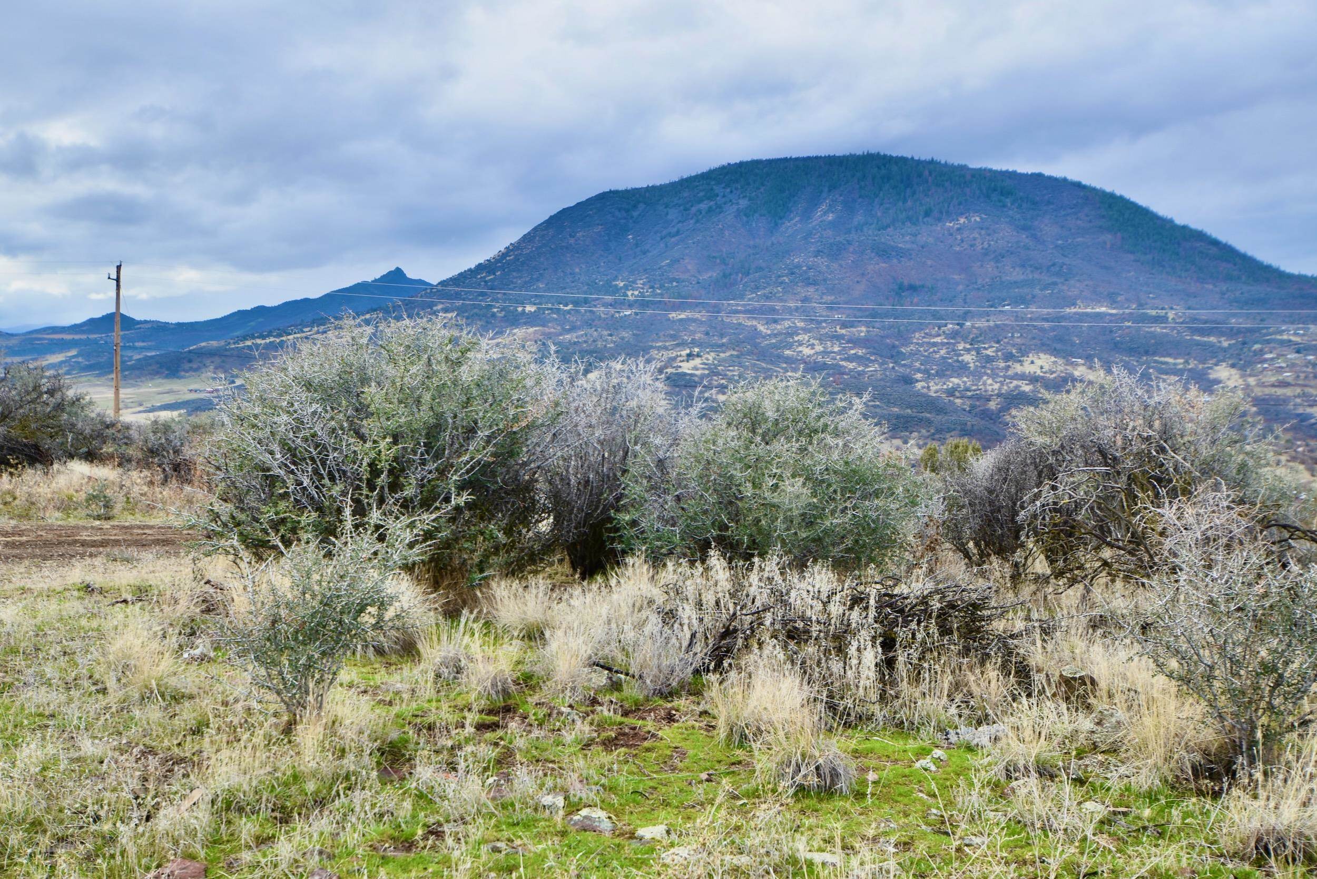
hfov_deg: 53.1
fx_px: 1317
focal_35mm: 36
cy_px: 440
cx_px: 658
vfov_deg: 36.9
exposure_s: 1/100
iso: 100
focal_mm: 24
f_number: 8
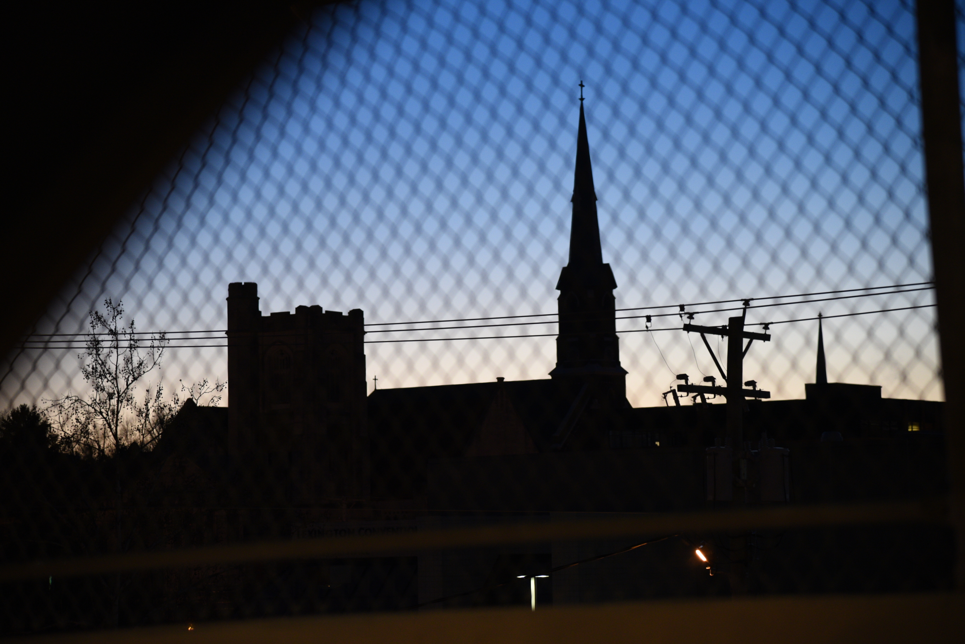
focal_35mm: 110
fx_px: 2950
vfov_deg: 12.5
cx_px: 482
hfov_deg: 18.6
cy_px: 322
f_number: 4
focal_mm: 110
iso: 1250
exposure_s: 1/40
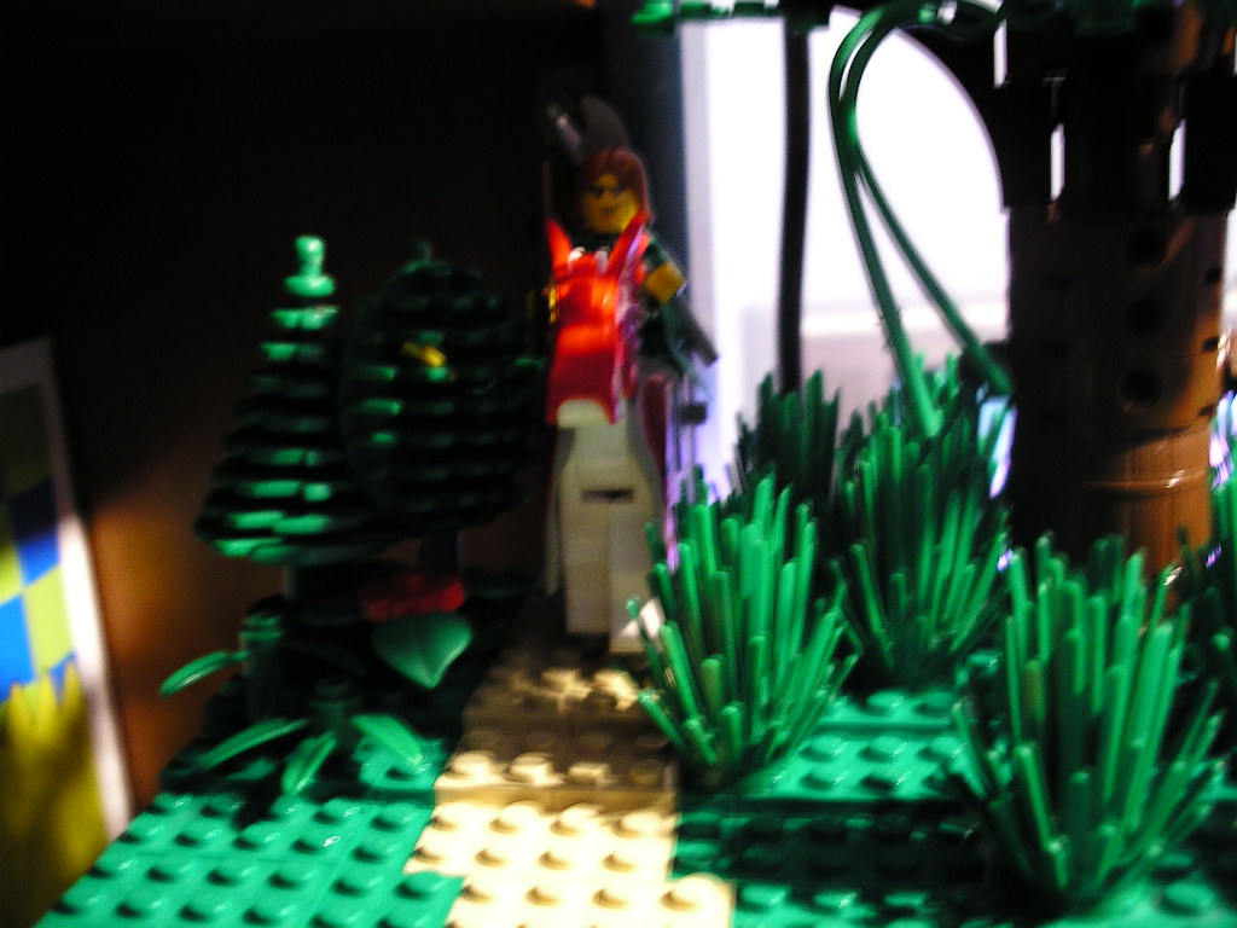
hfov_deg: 50.1
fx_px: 1322
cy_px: 464
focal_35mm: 37
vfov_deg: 38.7
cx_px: 618
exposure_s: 1
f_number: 2.8
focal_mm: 7.8
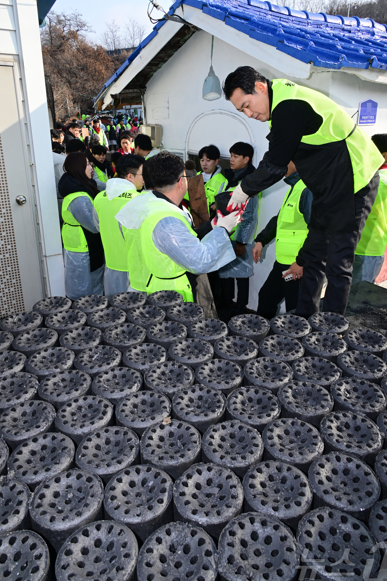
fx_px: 436
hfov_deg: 47.9
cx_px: 201
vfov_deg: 67.3
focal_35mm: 27
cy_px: 264
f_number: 11
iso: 640
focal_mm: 24
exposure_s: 1/320
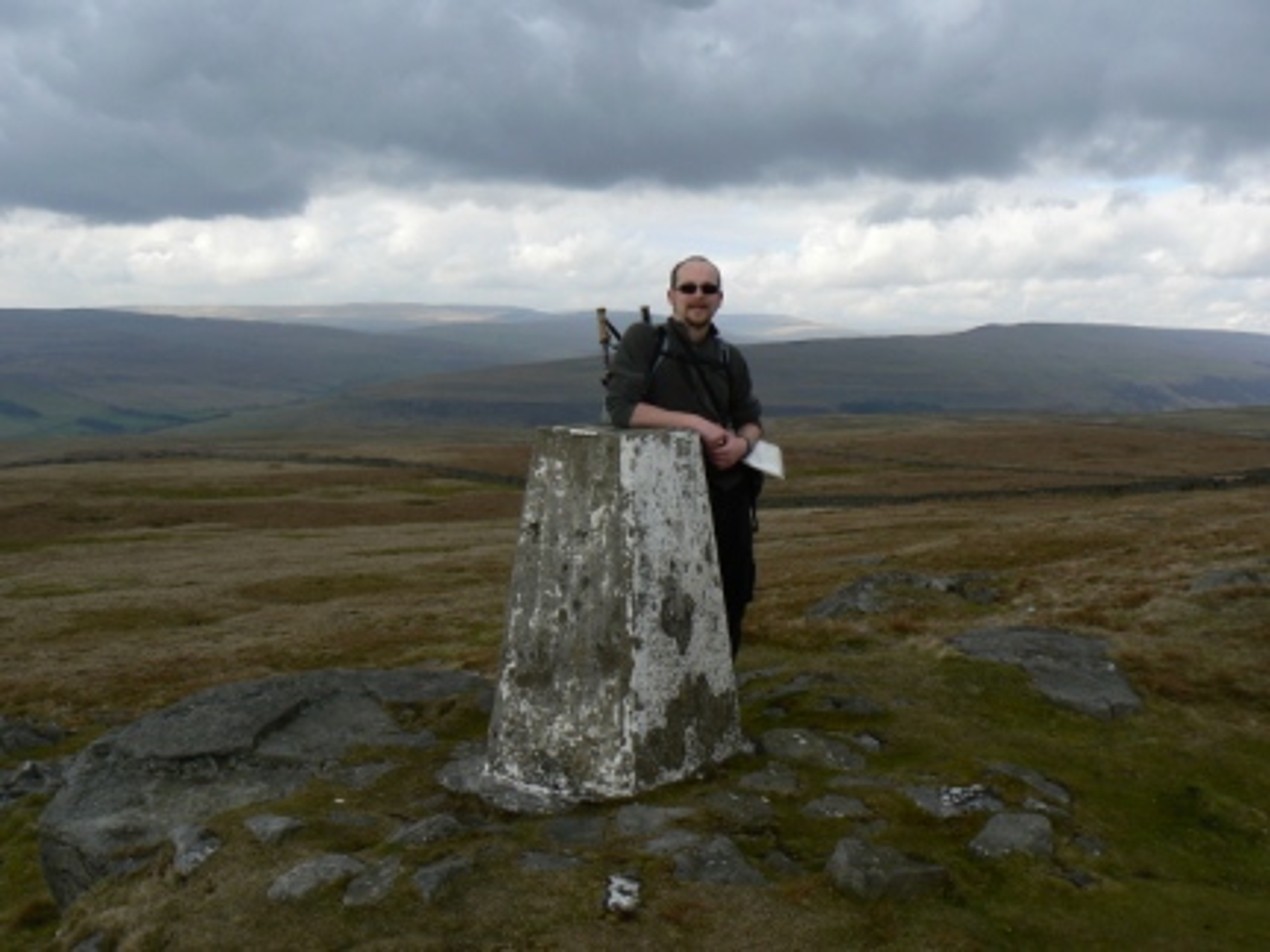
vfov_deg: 39.7
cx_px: 635
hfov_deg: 51.4
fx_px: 1321
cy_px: 476
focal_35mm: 36
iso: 80
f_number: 5.6
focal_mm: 6
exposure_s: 1/200
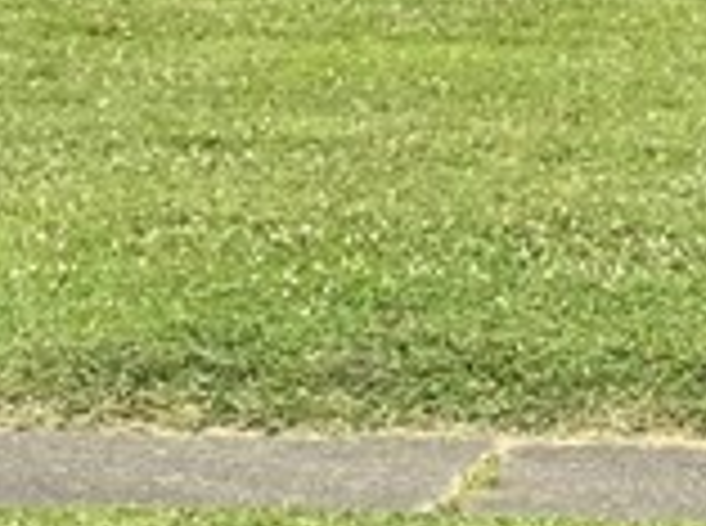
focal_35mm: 340
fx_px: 6918
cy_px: -1070
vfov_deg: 4.2
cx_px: 571
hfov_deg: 5.8
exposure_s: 1/444
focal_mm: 6
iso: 20
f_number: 2
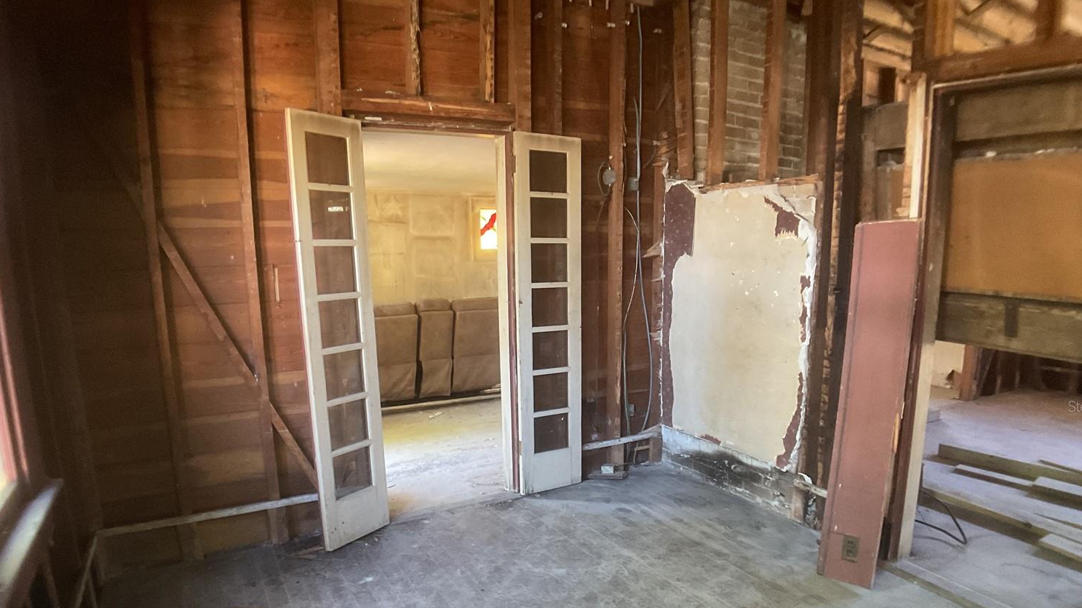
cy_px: 406
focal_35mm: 34
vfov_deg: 34.3
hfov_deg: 58.0
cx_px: 554
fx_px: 975
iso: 250
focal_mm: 3
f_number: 1.8
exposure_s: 1/30
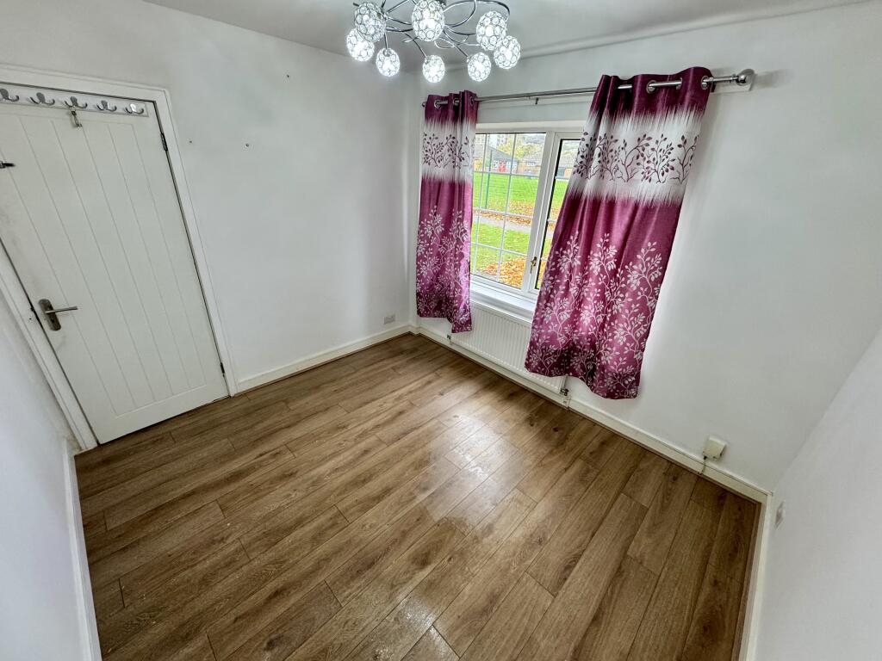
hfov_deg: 102.1
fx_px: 357
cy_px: 330
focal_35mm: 14
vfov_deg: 85.7
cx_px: 441
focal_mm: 2.22
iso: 250
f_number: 2.2
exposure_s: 1/100
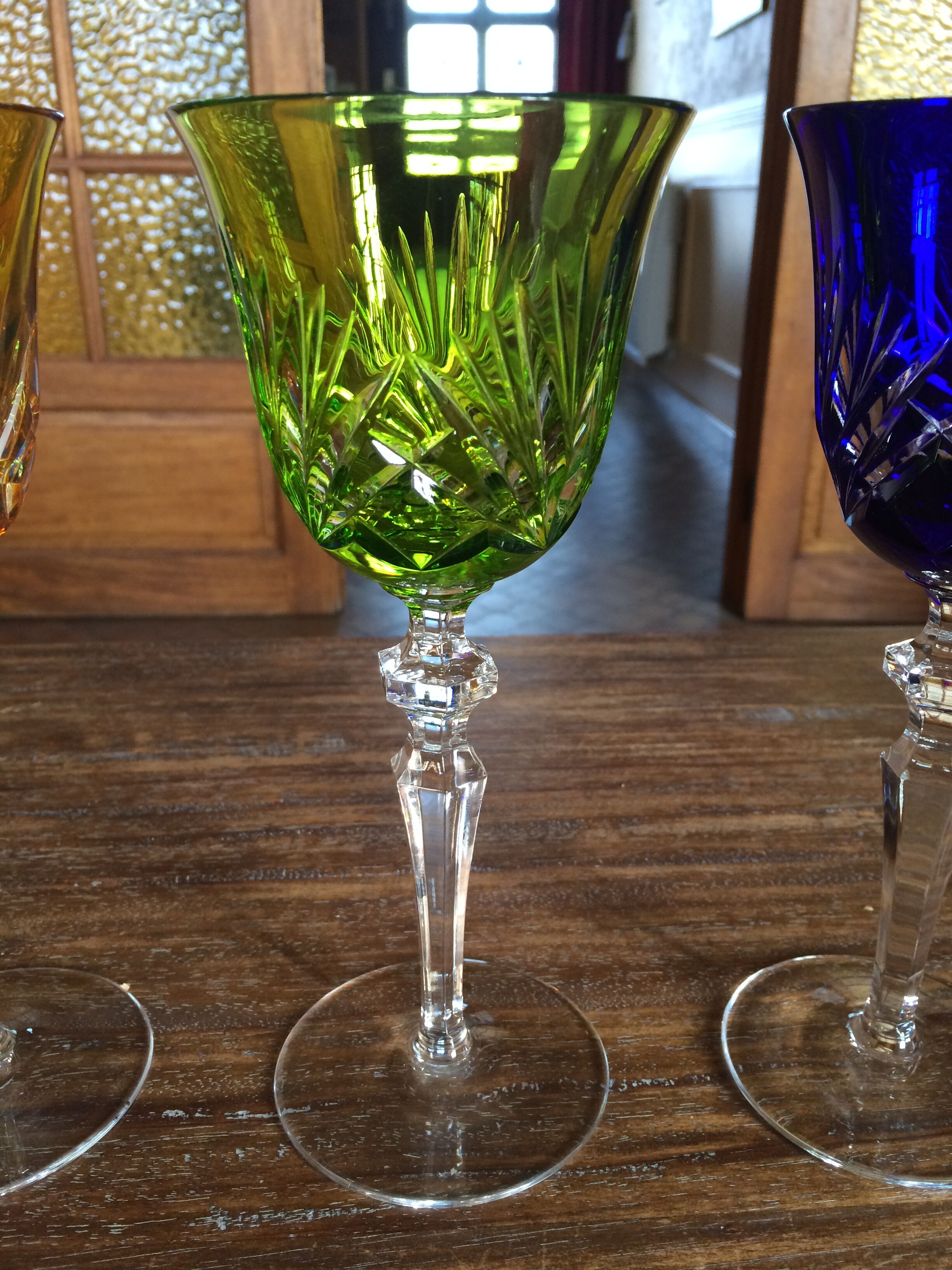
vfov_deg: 61.7
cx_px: 476
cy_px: 635
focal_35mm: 29
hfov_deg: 48.2
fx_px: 1063
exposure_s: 1/30
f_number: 2.2
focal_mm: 4.15
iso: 100
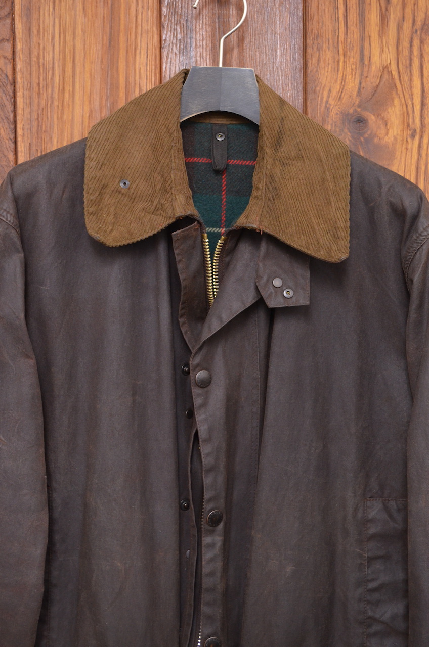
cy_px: 324
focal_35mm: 48
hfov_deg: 28.0
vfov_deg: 41.2
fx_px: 862
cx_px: 214
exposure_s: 1/15
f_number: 4.8
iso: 1250
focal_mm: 32
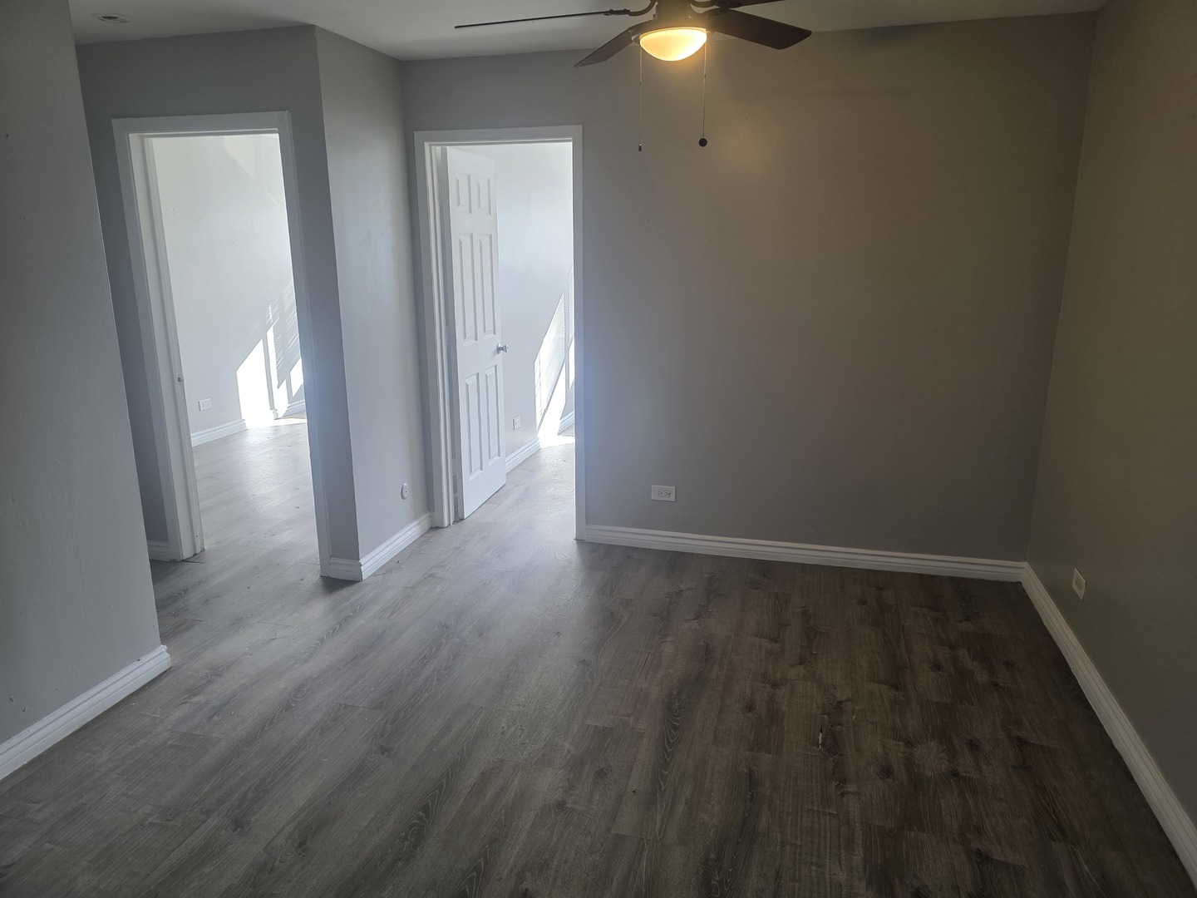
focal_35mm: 23
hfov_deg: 73.9
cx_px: 598
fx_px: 795
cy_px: 449
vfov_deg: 58.9
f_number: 1.7
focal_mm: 6.3
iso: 100
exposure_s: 1/120
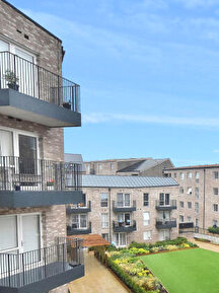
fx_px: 296
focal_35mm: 35
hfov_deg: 36.6
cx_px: 217
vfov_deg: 51.0
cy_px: 211
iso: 800
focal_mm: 10
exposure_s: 1/4000
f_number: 4.5
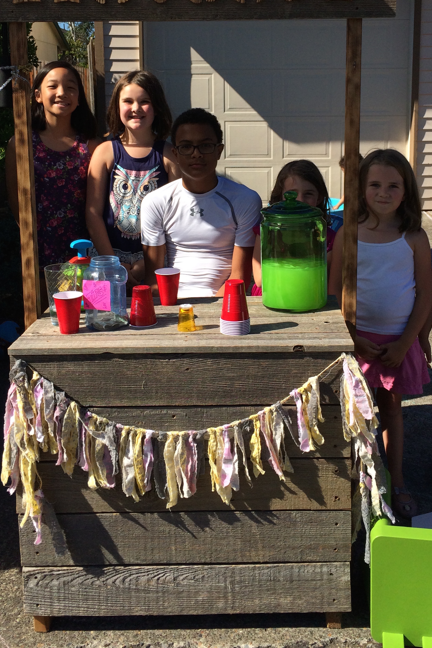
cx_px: 234
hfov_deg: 32.6
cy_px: 215
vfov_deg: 46.6
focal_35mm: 41
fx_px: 738
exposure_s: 1/2740
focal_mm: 4.15
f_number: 2.2
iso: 32
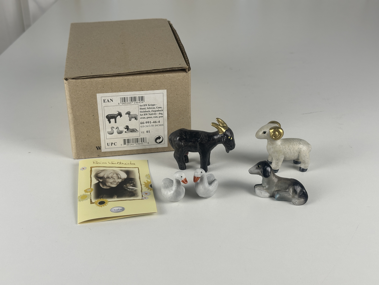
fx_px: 526
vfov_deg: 30.3
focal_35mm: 48
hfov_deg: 39.7
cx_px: 190
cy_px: 142
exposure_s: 1/195
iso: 50
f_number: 1.78
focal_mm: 6.86
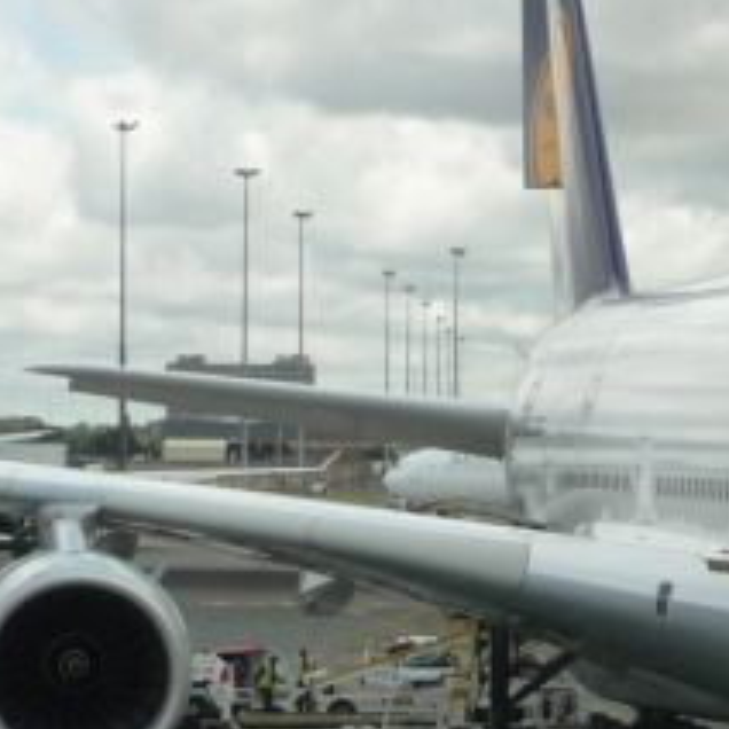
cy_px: 679
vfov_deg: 11.9
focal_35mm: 146
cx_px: 842
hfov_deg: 11.7
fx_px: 3479
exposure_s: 1/250
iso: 160
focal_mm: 8.5
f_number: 4.2
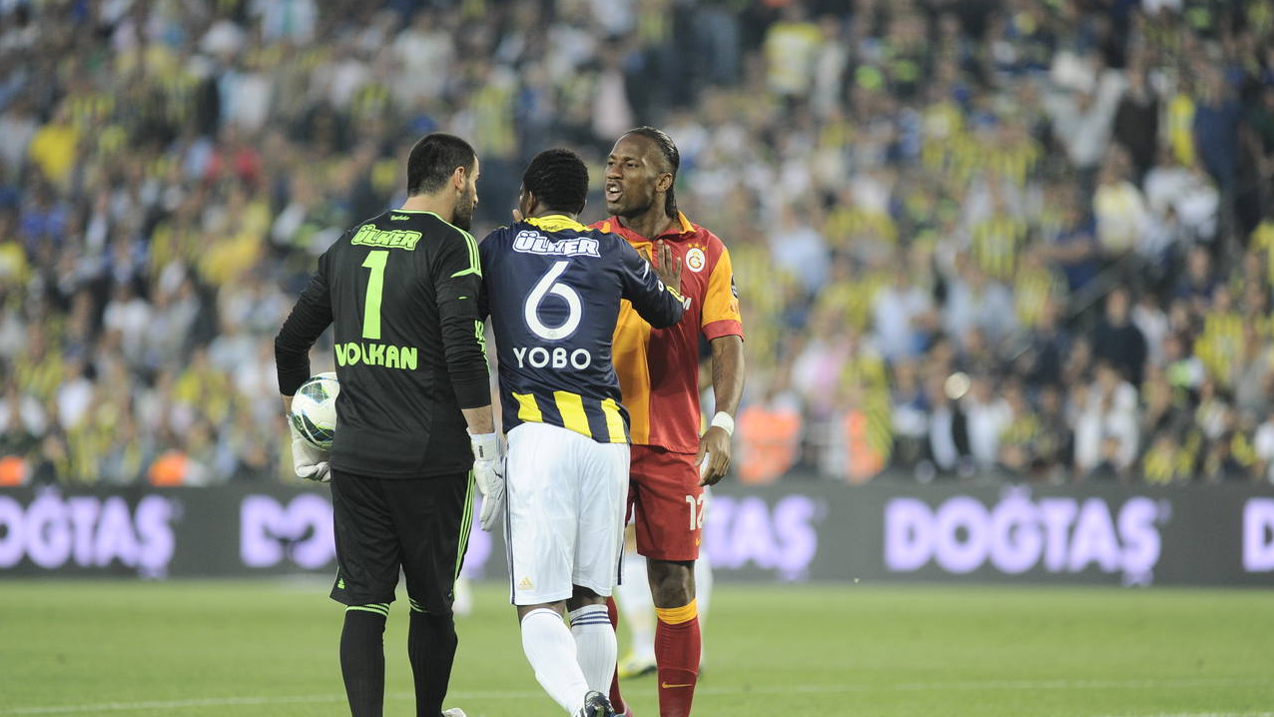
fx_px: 10642
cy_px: 405
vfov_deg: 3.9
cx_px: 638
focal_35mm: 315
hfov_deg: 6.9
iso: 1600
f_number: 2.8
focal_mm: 300
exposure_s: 1/1000
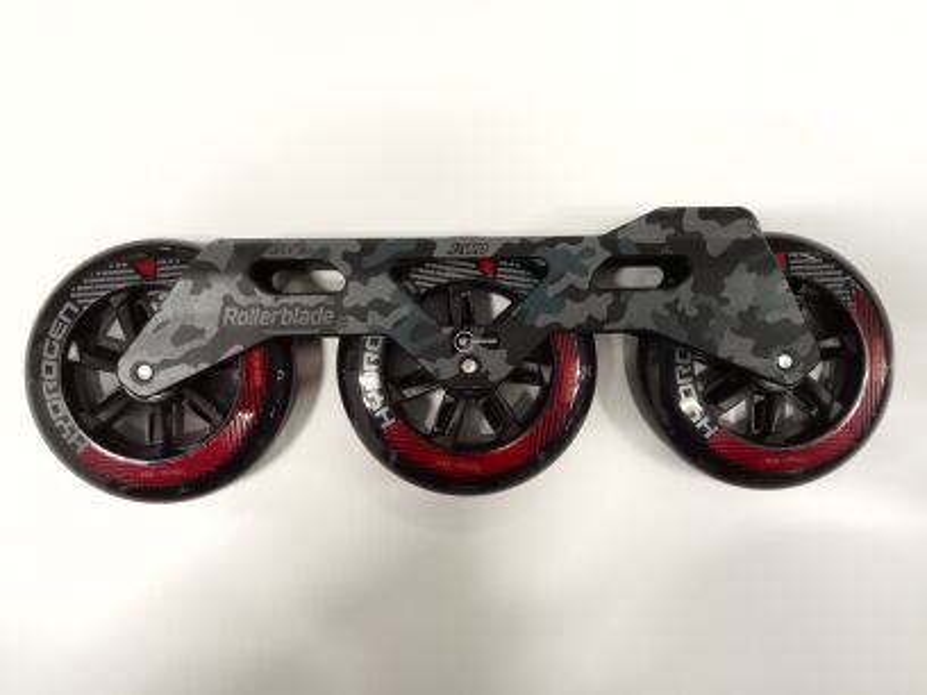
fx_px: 750
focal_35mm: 28
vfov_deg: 49.7
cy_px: 348
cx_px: 464
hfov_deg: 63.4
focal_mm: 3.46
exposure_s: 1/33.3
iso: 1330
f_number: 2.2
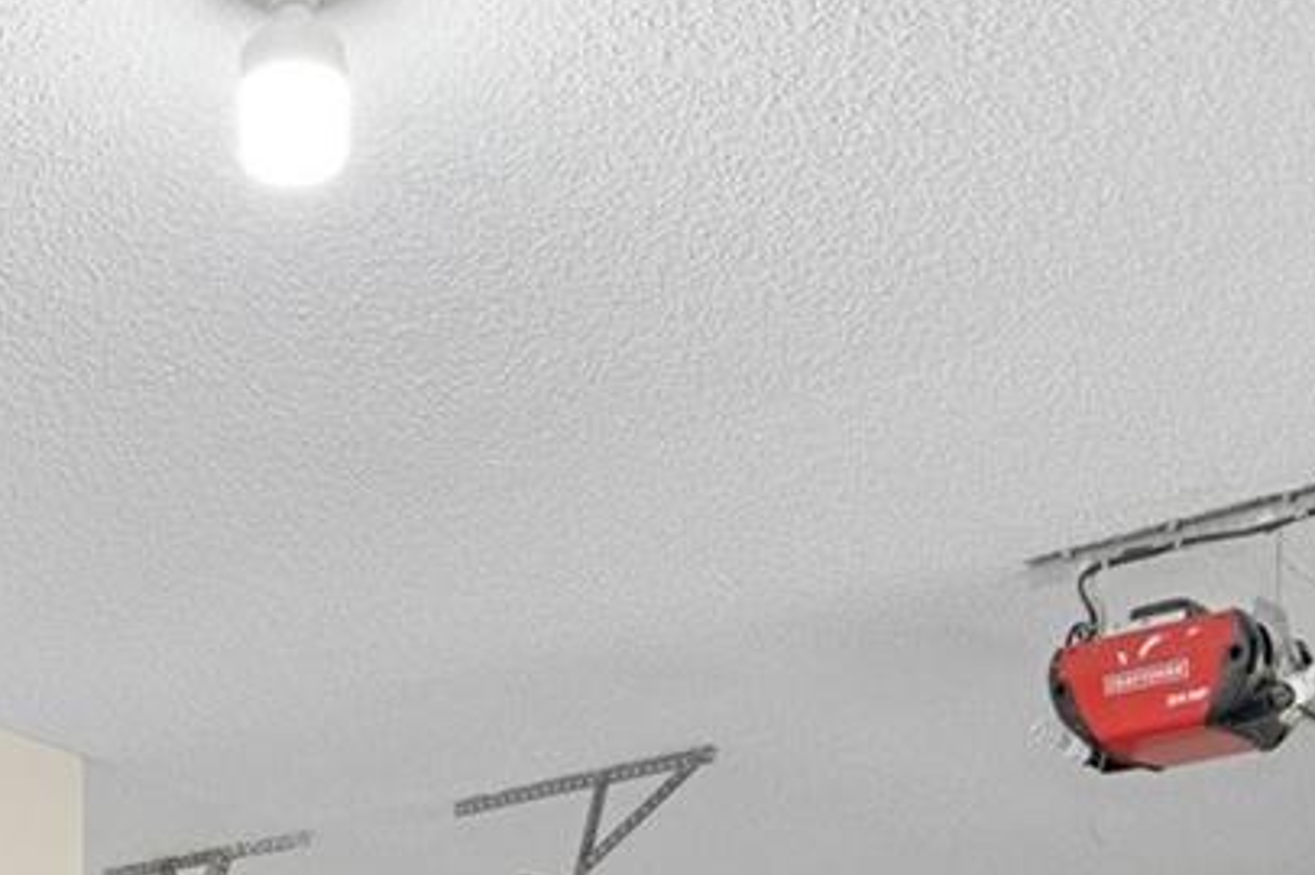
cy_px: 1494
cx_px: 194
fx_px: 2445
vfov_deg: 17.2
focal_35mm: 67
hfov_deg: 29.2
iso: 320
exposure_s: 1
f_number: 8
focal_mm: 17
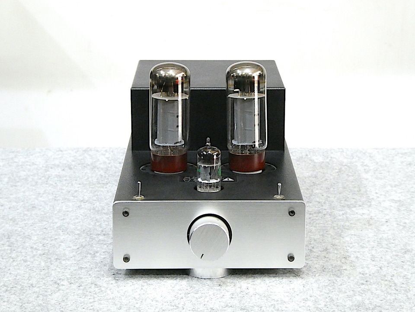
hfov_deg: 21.8
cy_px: 156
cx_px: 208
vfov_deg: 16.4
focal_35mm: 90
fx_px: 1079
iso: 1600
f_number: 4.9
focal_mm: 16.1
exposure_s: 1/60
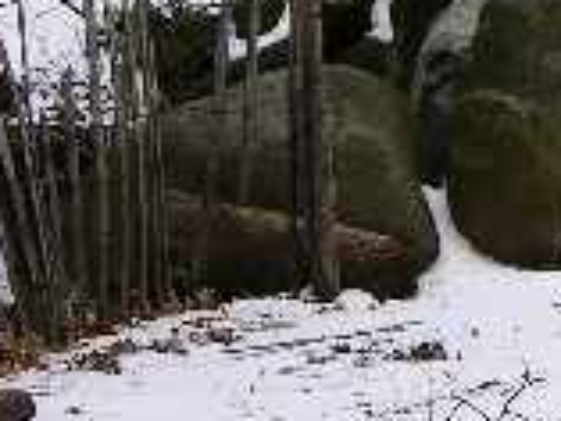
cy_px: -153
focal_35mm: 449
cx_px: 942
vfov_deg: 3.3
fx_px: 7282
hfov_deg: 4.4
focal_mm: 29.5
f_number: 4.7
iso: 50
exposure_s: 1/115
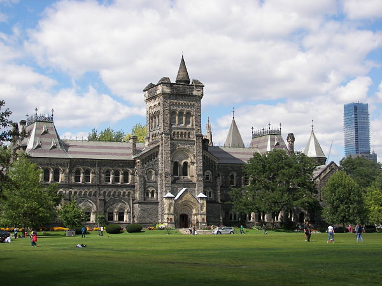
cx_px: 191
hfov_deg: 29.0
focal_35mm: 67
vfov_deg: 21.9
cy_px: 143
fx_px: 739
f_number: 2.8
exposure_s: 1/800
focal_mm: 11.2
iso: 50
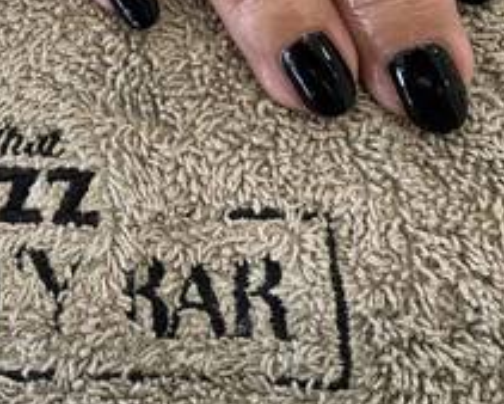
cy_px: 20
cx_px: -38
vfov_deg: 24.5
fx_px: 895
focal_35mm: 60
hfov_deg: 28.8
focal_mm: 4.25
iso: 125
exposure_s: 1/50
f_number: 1.8
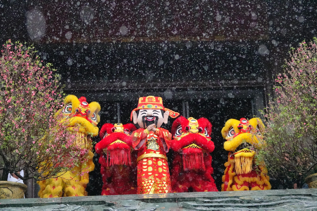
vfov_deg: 16.5
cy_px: 106
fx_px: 731
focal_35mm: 83
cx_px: 158
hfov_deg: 24.5
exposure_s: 1/2500
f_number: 3.5
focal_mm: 30.5
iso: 5000
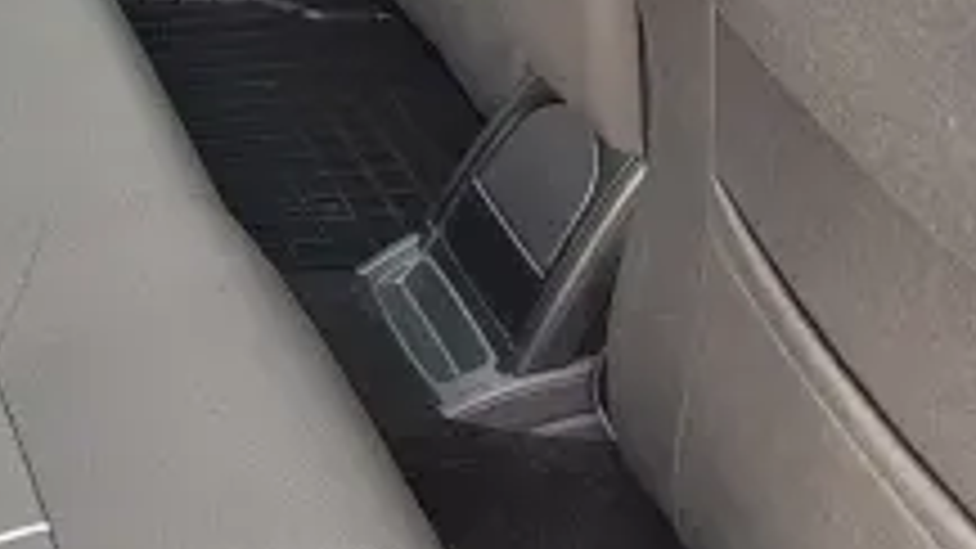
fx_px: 1915
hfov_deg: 23.5
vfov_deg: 16.0
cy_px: -14
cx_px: -441
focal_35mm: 74
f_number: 1.8
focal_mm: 5.56
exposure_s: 1/50
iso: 129
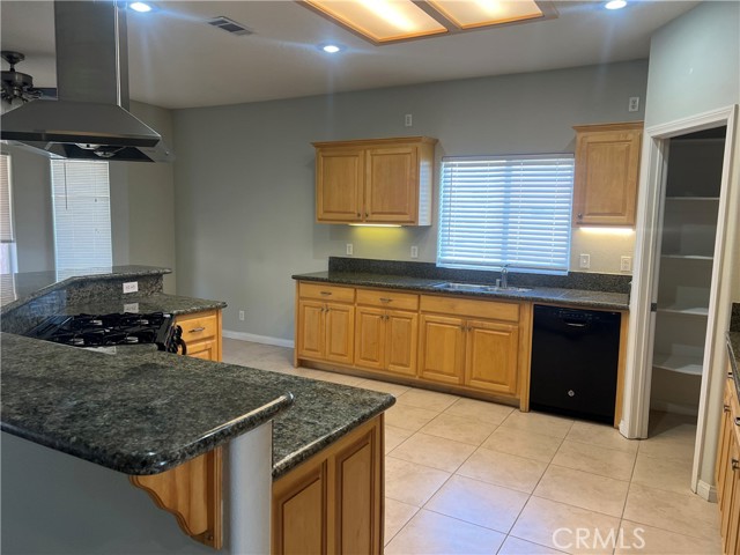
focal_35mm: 26
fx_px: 556
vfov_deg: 53.1
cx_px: 370
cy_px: 278
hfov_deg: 67.3
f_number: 1.5
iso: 125
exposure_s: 1/120
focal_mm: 5.7
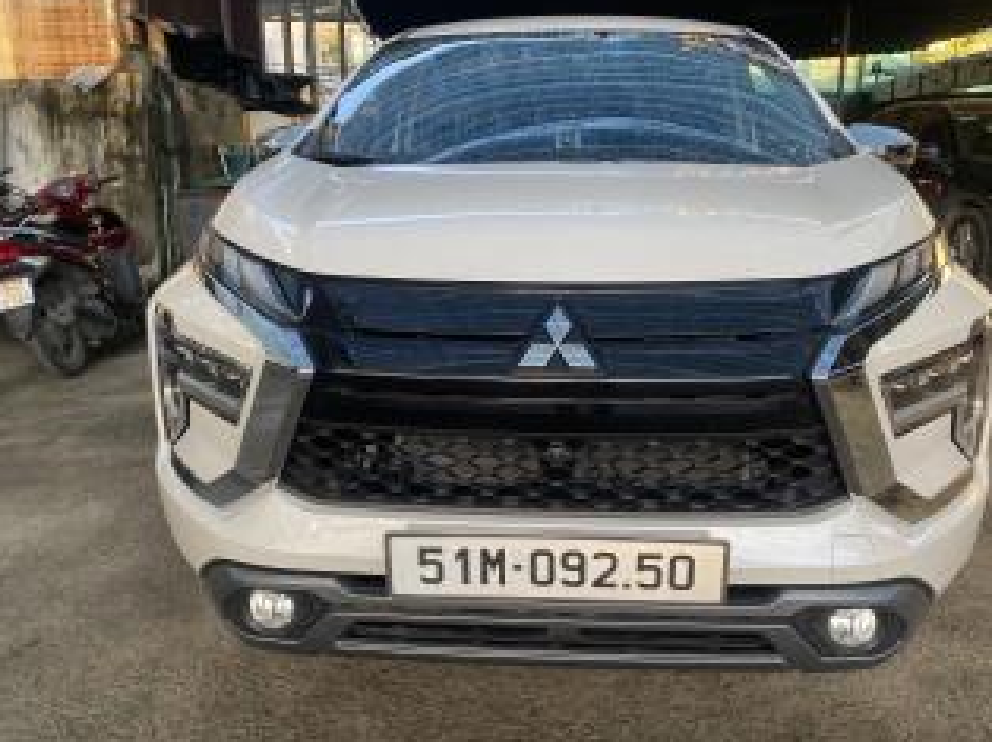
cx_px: 540
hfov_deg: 61.6
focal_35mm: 29
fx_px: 830
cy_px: 376
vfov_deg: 48.2
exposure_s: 1/122
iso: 125
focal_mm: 4.25
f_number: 1.8
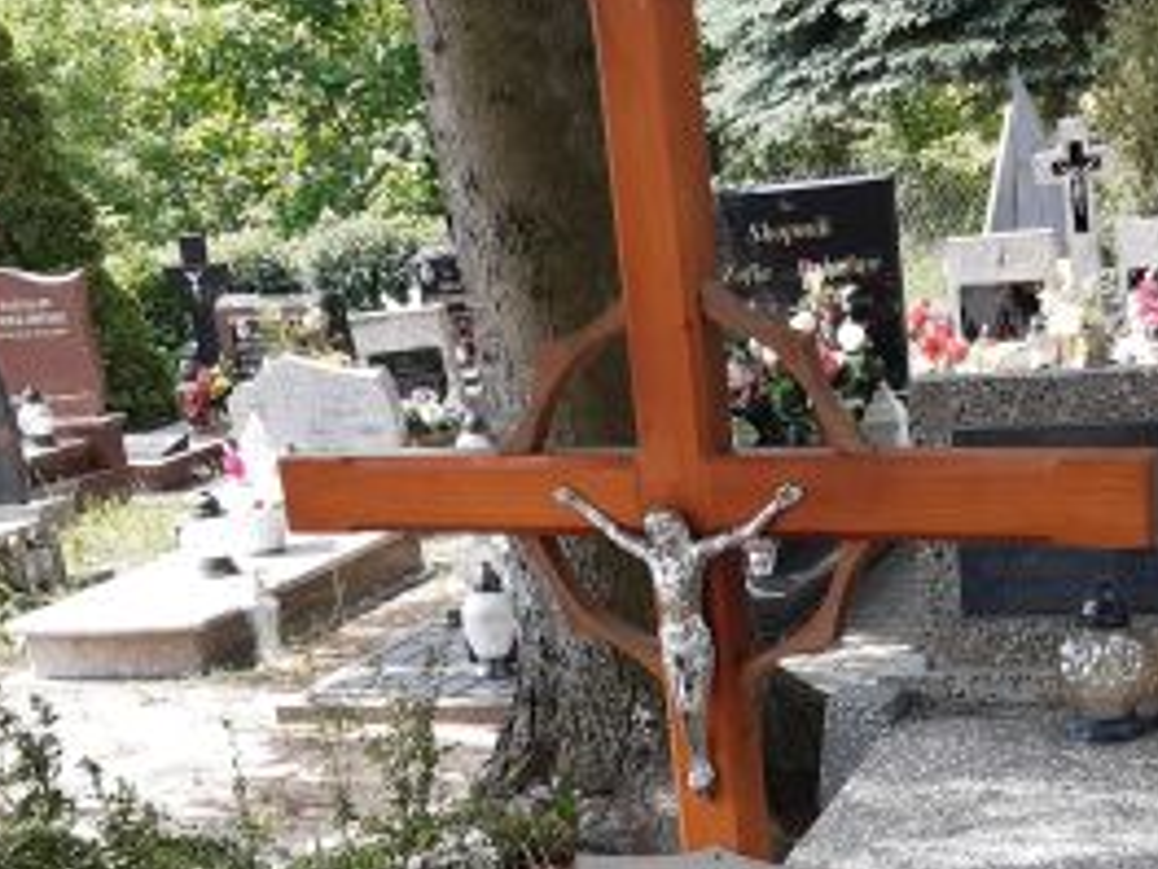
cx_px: 785
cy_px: 816
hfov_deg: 30.5
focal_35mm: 63
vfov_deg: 22.6
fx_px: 2108
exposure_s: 1/473
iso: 40
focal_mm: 3.92
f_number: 1.7
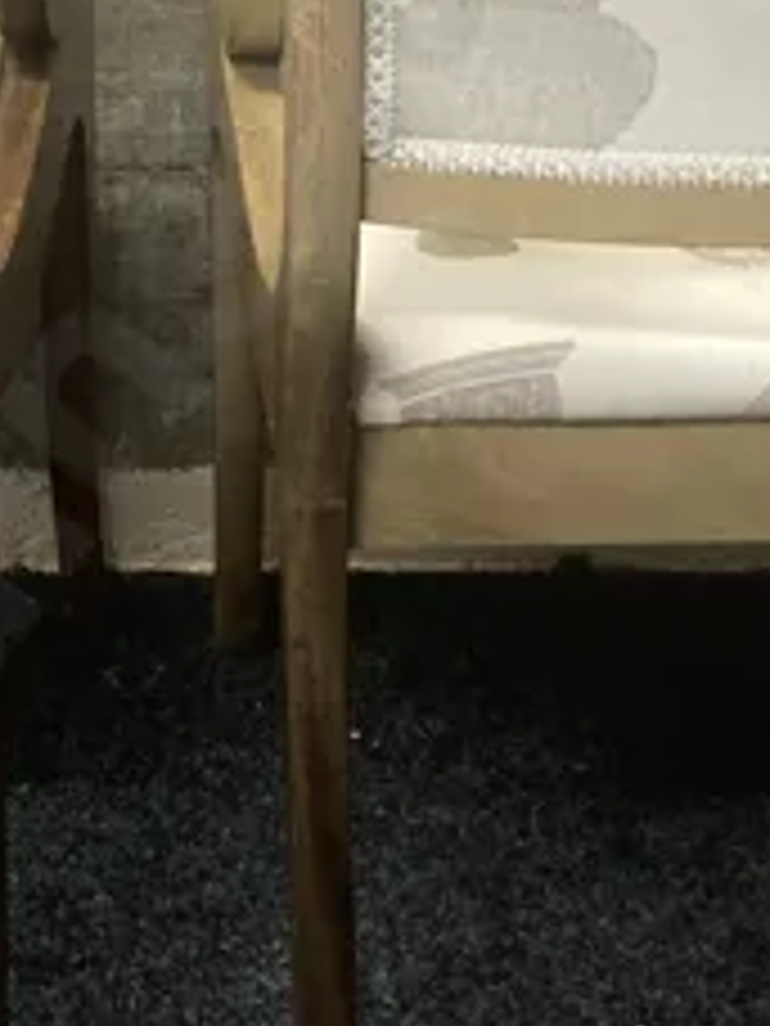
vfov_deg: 15.6
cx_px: 167
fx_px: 3737
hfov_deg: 11.7
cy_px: 306
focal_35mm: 126
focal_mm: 3.99
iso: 250
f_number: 1.8
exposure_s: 1/50
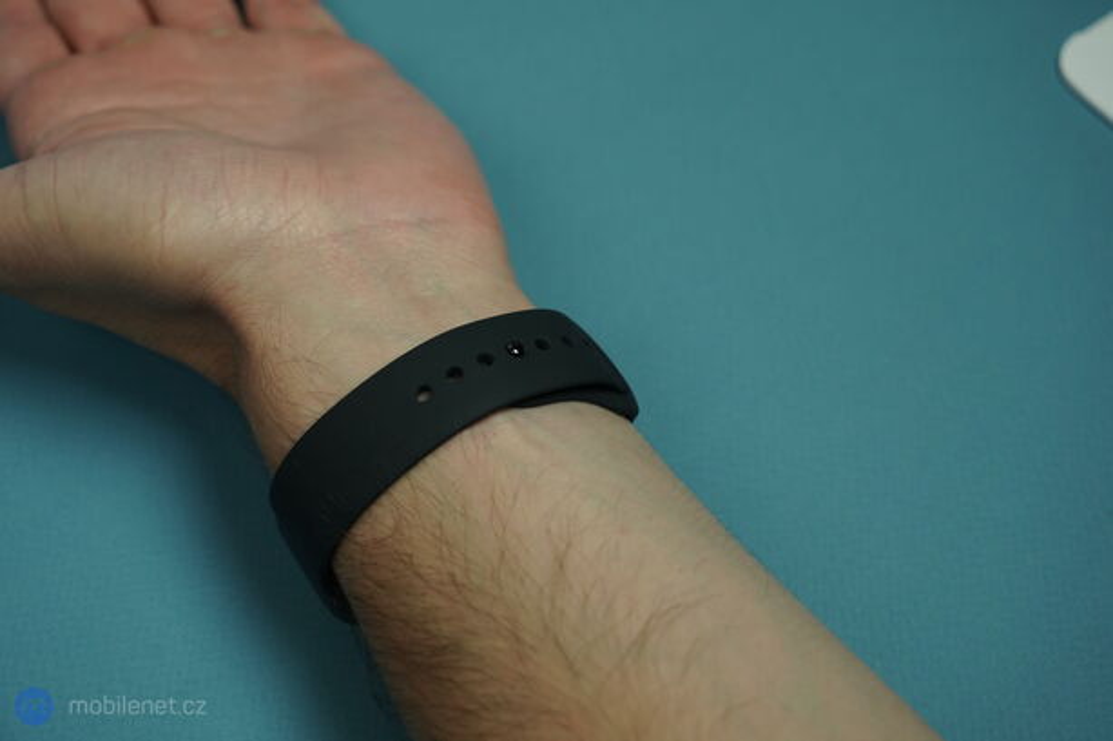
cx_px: 556
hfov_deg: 28.9
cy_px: 370
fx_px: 2163
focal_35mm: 70
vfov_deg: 19.4
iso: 1250
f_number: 6.3
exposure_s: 1/320
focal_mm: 70
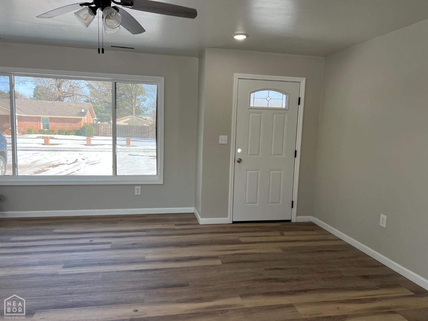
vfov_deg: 53.1
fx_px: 321
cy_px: 160
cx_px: 214
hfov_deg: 67.3
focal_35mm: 26
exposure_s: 1/448
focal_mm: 5.7
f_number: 1.5
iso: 50
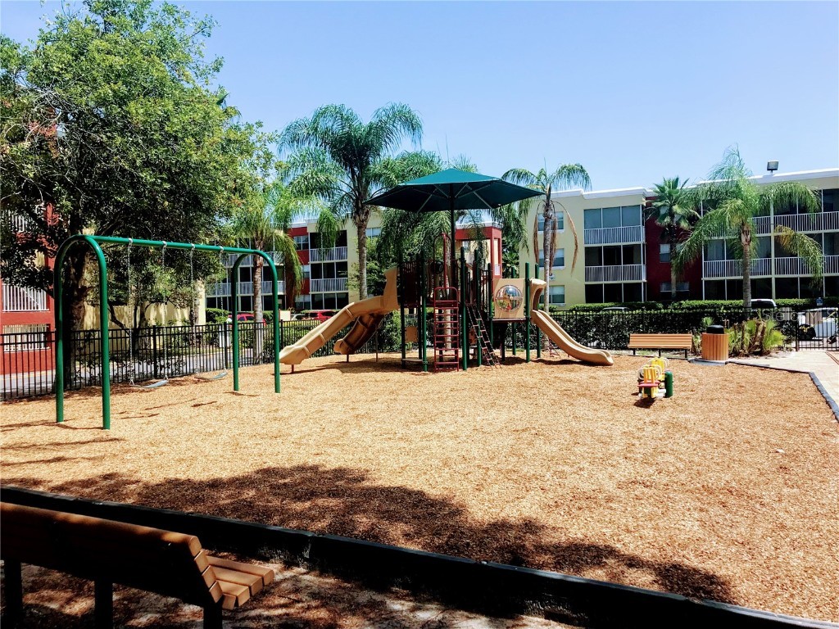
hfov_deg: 63.4
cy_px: 314
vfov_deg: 49.7
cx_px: 420
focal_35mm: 28
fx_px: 679
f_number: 1.8
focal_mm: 3.99
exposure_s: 1/1916
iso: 20
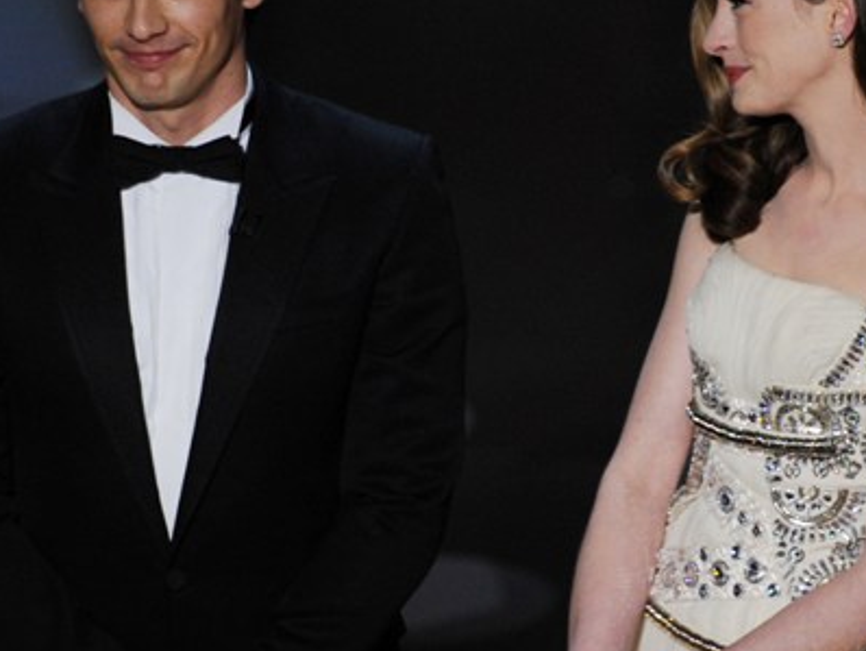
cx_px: 442
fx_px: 23205
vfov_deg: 1.6
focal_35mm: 927
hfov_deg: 2.1
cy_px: 212
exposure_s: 1/250
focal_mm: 600
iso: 2000
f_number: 4
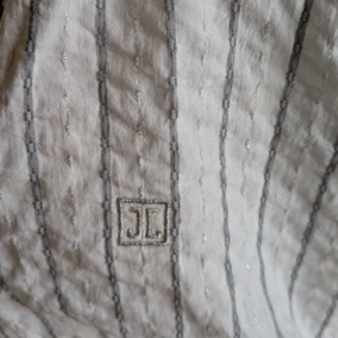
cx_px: 200
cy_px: 131
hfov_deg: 47.0
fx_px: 387
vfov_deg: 46.9
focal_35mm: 35
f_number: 1.7
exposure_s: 1/100
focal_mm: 4.53
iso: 642
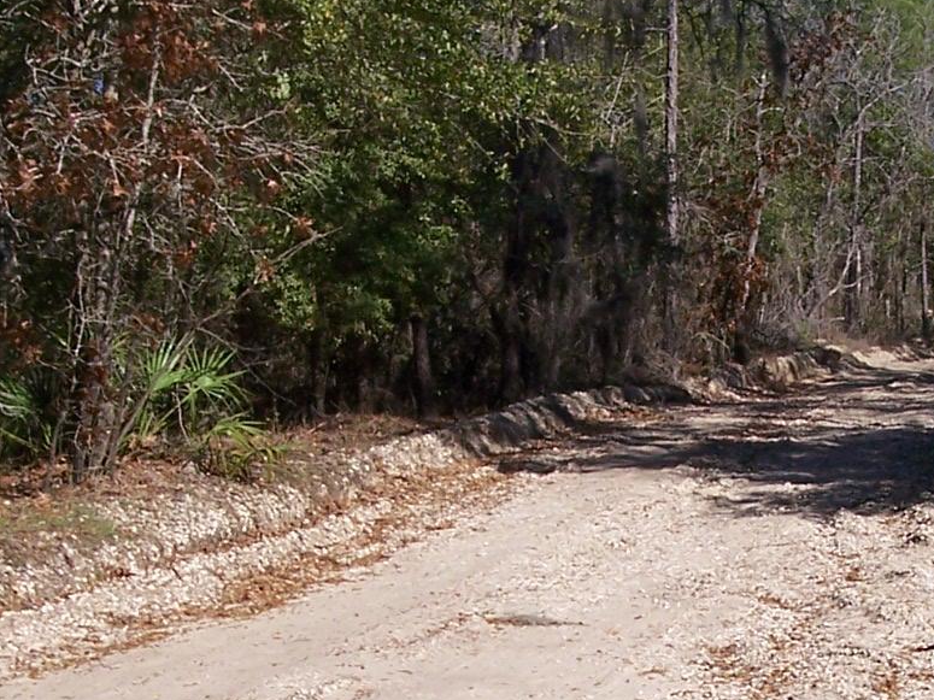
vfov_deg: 12.8
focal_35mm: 116
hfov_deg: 17.0
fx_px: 3129
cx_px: 538
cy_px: 454
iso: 100
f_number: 4
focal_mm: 8
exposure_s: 1/1000
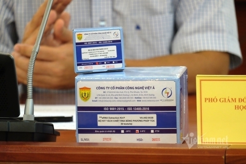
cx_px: 123
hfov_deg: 6.0
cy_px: 82
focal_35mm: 345
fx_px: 2357
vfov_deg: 4.0
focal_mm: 230
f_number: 6.7
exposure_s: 1/60
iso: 3200
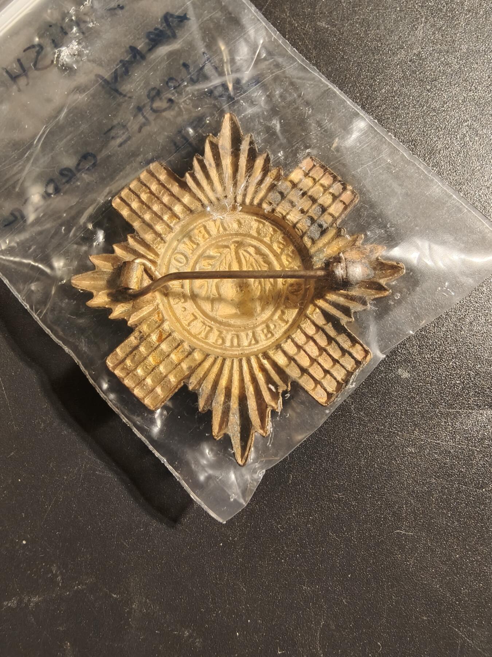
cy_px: 328
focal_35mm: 23
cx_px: 246
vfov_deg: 73.9
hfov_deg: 58.9
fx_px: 436
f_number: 2
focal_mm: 2.32
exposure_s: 1/50
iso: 200
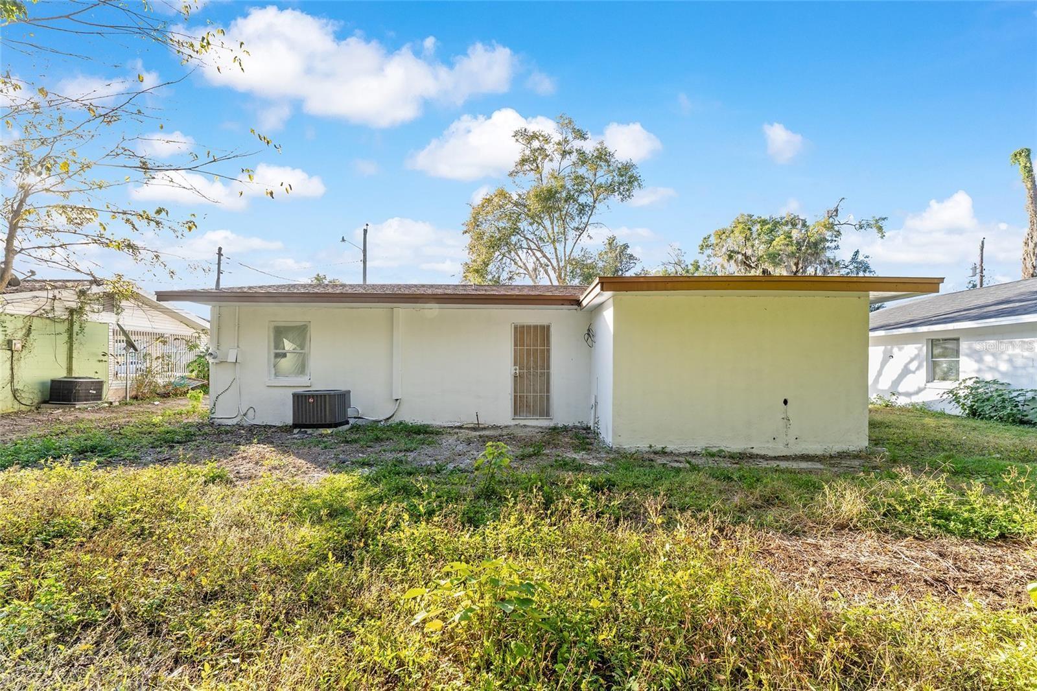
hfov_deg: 104.3
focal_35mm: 14
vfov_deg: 81.2
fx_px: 403
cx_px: 518
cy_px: 346
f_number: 7.1
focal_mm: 14
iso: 400
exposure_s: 1/80
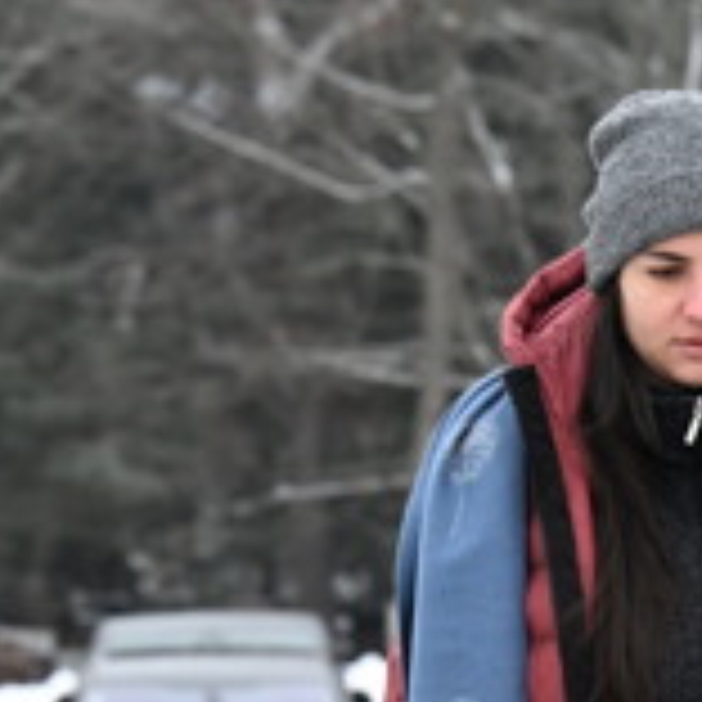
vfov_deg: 5.4
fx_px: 7411
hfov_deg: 5.3
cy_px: 1017
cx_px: 1318
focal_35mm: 323
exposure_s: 1/250
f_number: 5
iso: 2000
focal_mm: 86
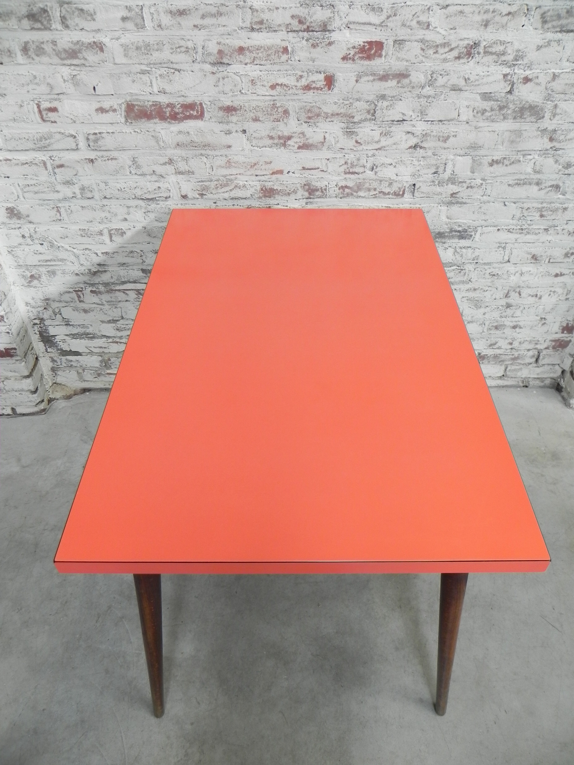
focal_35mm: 26
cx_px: 287
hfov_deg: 53.1
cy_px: 382
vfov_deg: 67.3
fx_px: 575
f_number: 2.8
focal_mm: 4.6
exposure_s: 1/30
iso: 173
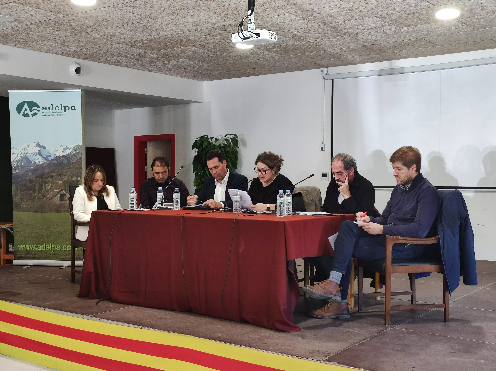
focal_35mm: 17
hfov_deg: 91.1
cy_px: 186
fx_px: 243
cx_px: 248
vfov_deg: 74.6
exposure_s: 1/50
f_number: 1.79
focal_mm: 4.74
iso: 621
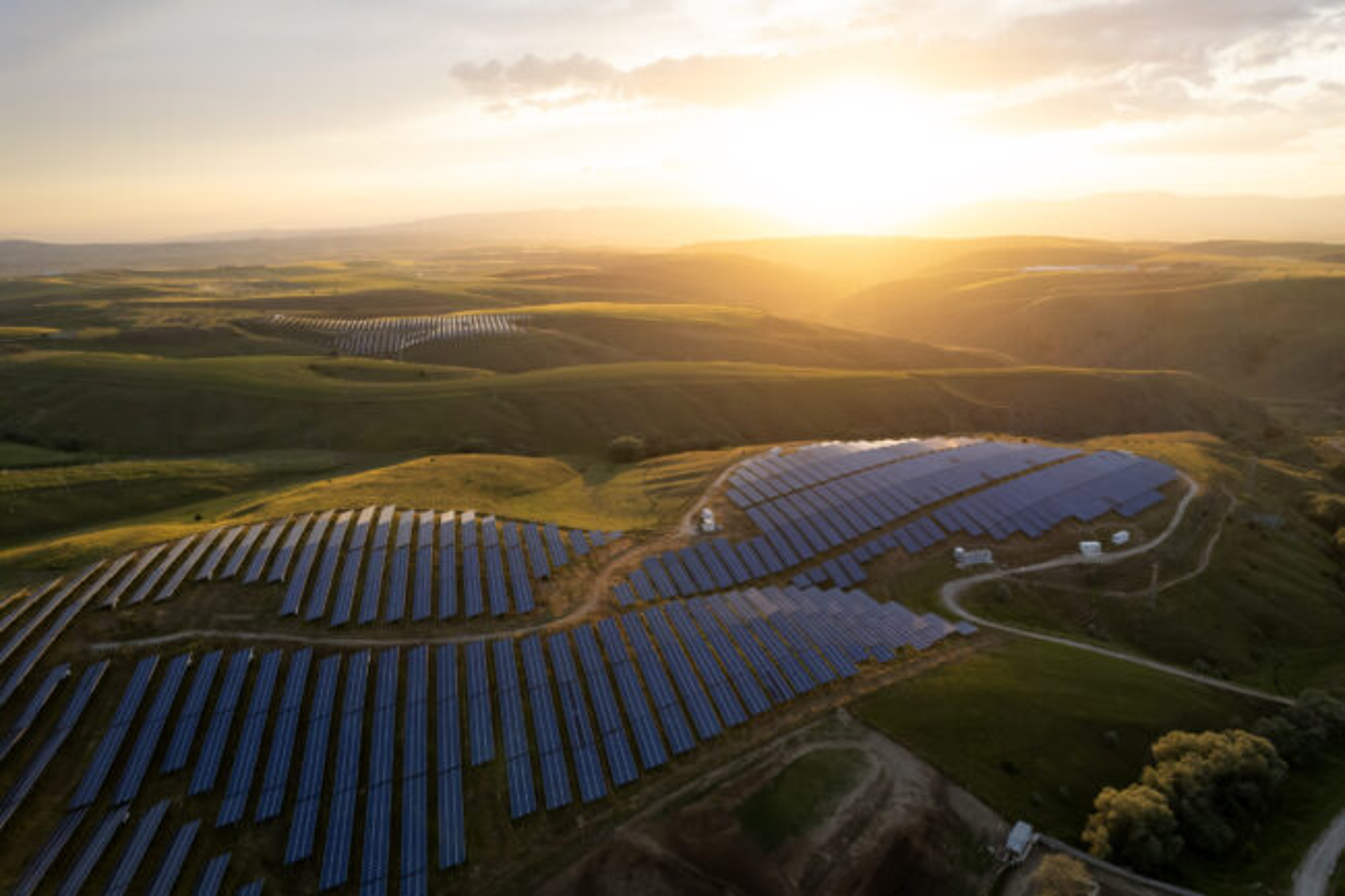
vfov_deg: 57.2
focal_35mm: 22
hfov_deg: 78.6
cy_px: 448
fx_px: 822
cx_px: 672
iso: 100
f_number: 2.8
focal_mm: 8.38
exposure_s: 1/320
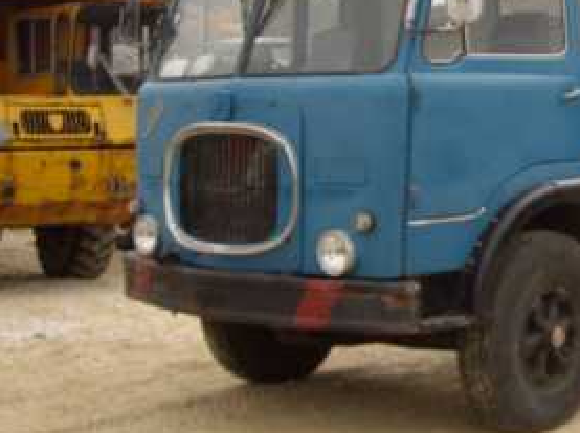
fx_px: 1355
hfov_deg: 23.3
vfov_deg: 18.1
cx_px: 565
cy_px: 107
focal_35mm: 81
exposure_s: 1/161
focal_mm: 5.7
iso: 64
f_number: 2.8
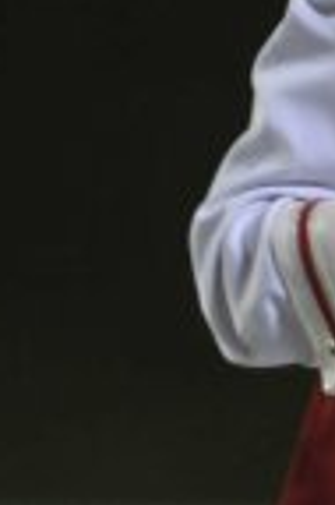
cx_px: 541
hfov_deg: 1.1
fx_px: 17573
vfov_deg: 1.6
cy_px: 230
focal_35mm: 1256
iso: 800
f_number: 2.8
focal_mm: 200
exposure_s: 1/250
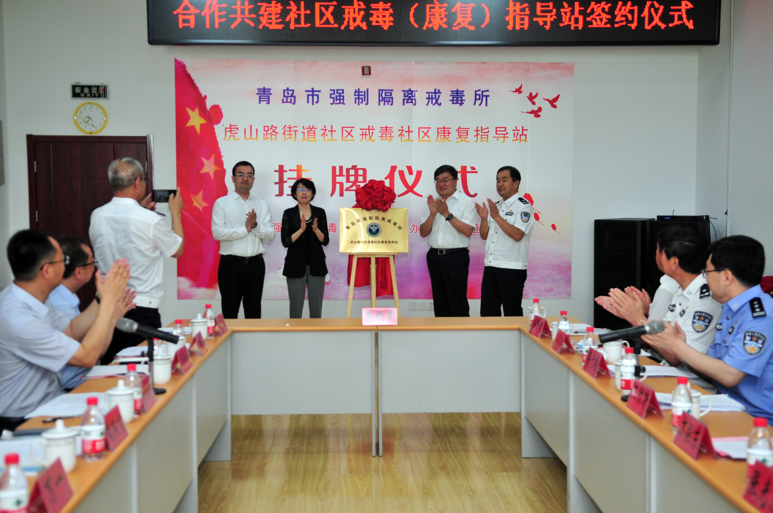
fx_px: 997
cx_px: 386
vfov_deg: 28.9
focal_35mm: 46
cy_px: 256
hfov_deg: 42.4
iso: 640
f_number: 2.8
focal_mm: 31
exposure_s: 1/200
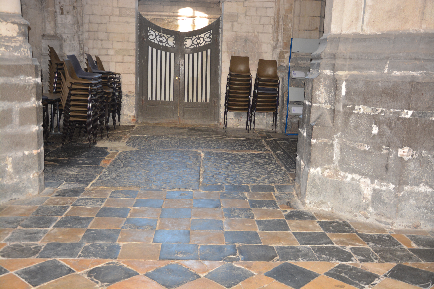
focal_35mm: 38
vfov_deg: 35.5
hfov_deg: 51.3
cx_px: 217
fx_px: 452
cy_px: 144
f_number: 4
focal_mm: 25
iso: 500
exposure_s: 1/60
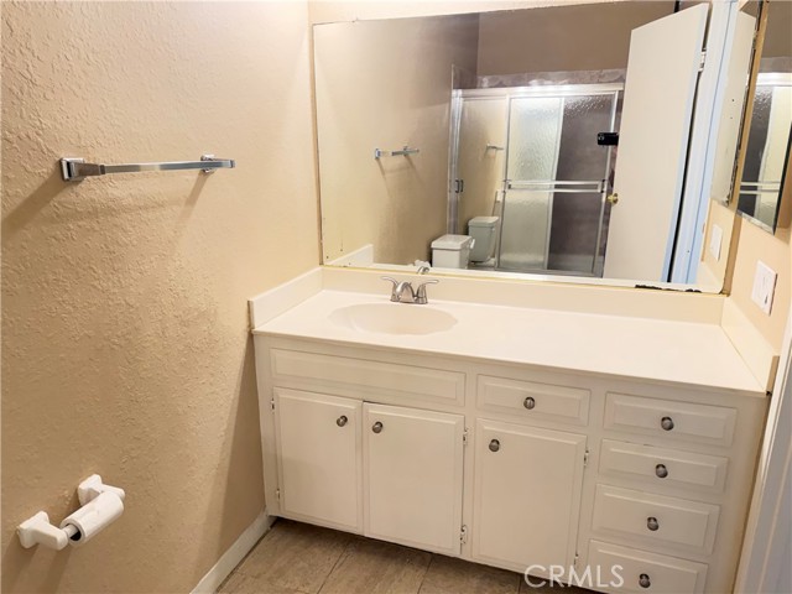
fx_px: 549
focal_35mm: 24
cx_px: 396
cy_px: 297
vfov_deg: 56.8
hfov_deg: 71.6
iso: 400
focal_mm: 6.76
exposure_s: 1/120
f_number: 1.78
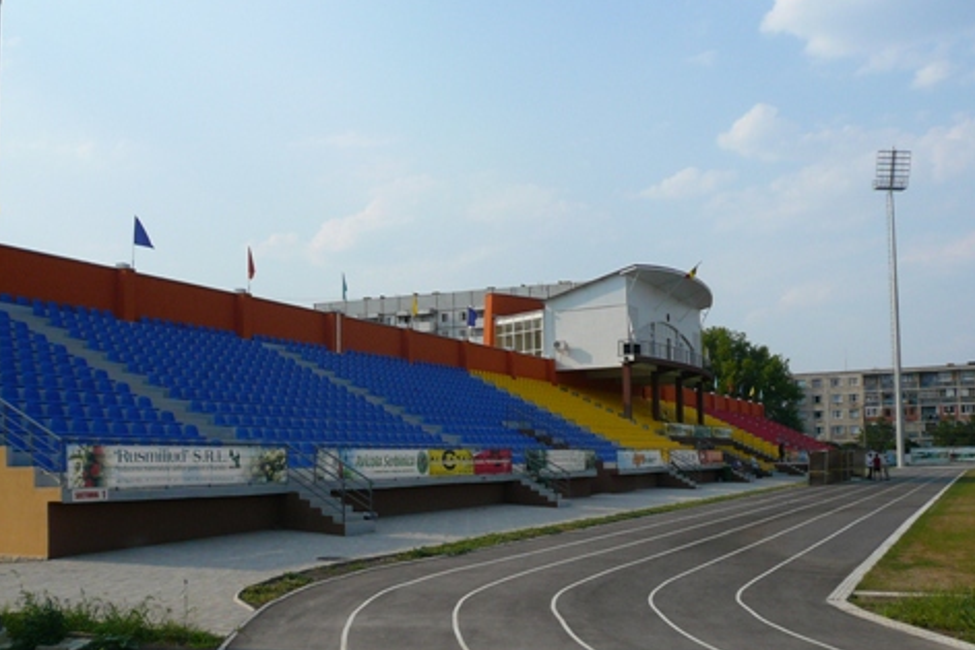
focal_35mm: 37
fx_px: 1002
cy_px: 402
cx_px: 434
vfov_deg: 35.8
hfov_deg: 51.8
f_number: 8
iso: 100
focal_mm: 4.6
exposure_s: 1/250
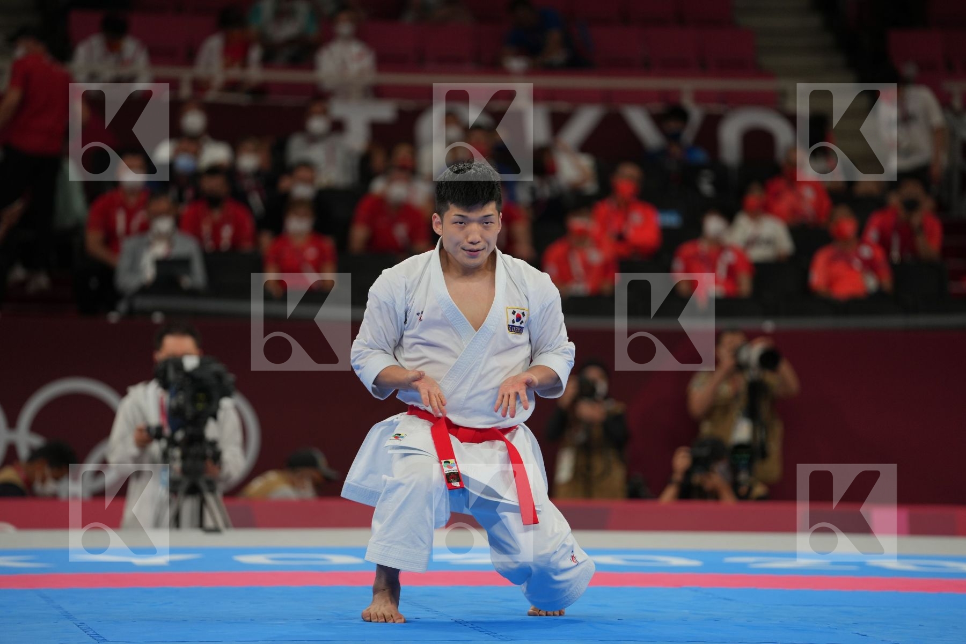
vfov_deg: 7.3
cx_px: 483
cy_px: 322
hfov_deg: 11.0
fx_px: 5017
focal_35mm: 187
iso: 500
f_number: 2.8
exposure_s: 1/1000
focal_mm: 187
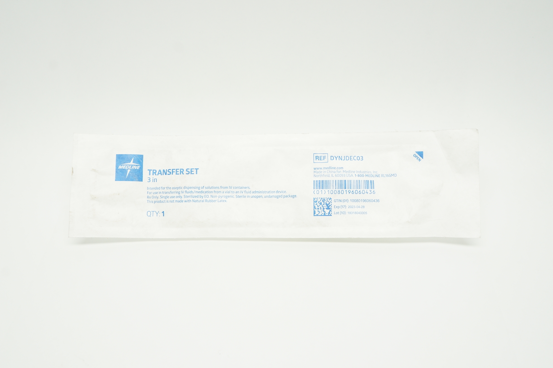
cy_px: 184
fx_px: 598
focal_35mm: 39
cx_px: 276
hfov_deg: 49.6
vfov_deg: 34.1
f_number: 9
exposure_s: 1/30
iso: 400
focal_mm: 26
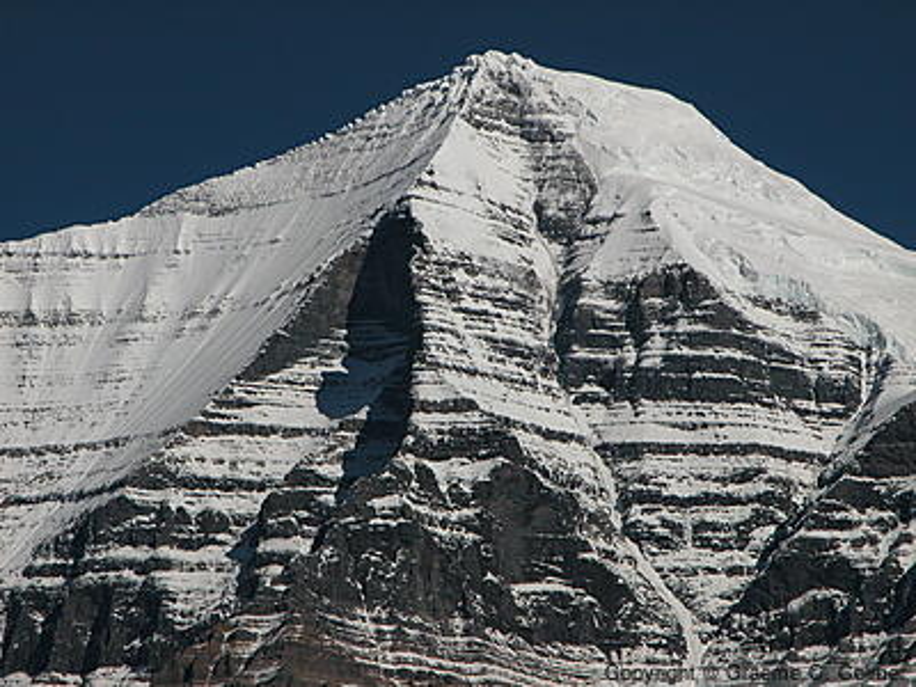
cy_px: 344
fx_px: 6324
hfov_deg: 8.3
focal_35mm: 239
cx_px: 458
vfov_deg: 6.2
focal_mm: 61.5
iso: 100
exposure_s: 1/1445
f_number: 7.4
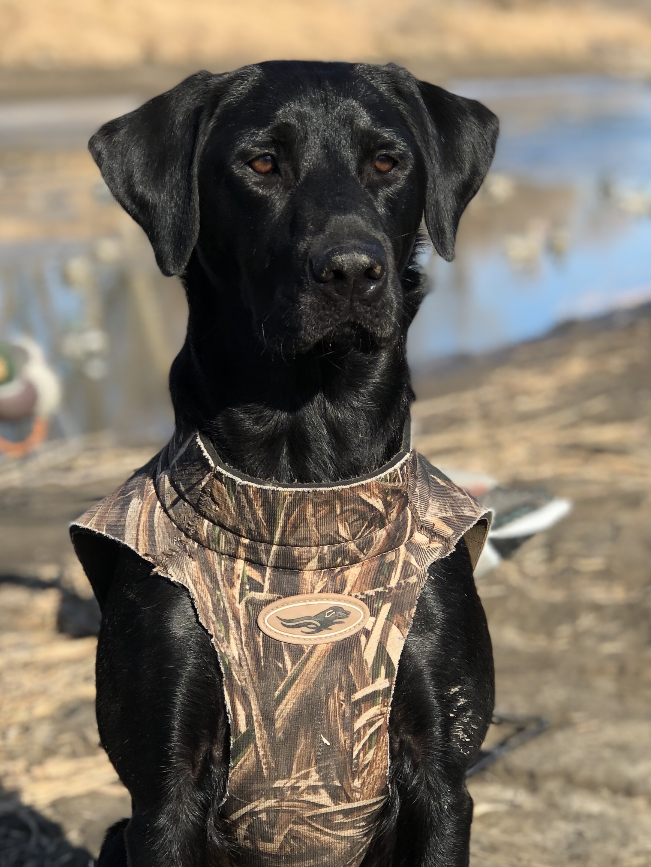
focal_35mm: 57
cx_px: 326
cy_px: 434
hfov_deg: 25.7
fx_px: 1429
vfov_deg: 33.8
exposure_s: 1/440
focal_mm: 6.6
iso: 20
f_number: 2.8
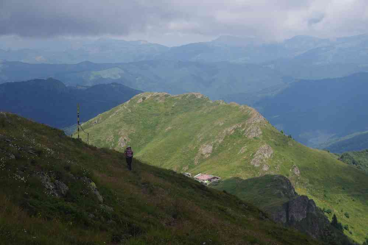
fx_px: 843
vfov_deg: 16.6
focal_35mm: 82
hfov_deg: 24.6
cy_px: 122
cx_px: 184
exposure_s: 1/100
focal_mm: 55
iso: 200
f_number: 11
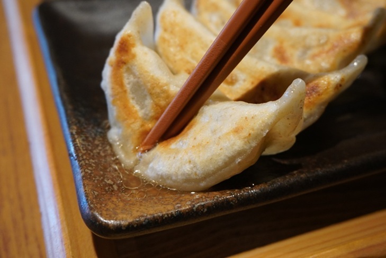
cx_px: 193
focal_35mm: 40
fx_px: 434
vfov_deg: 33.0
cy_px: 129
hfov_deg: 47.9
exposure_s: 1/50
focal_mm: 27
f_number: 5
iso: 1250
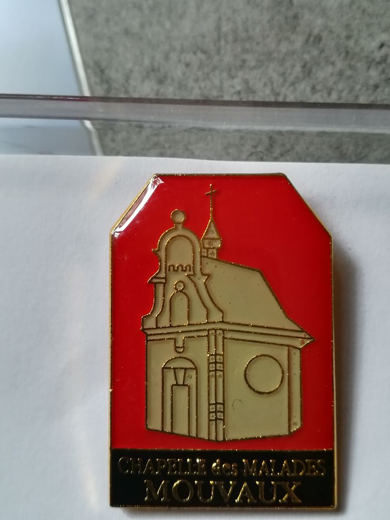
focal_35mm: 39
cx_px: 195
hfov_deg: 36.8
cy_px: 260
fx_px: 586
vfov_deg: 47.9
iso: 200
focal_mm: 3.83
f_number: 2.2
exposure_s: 1/30
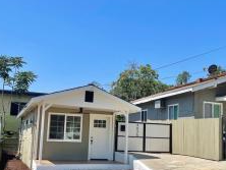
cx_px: 113
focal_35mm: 45
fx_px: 294
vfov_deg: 32.2
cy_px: 93
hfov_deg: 42.0
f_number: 1.6
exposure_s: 1/3922
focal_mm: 5.1
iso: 32
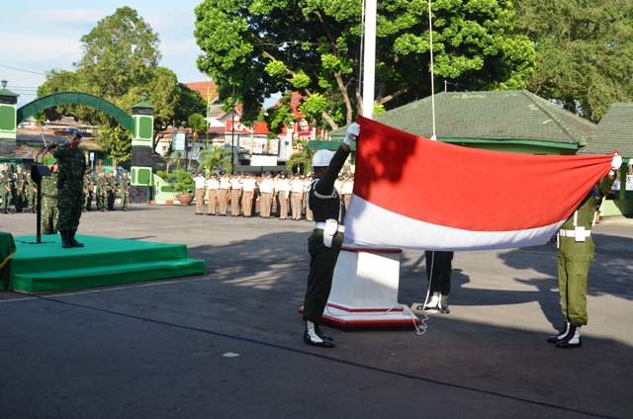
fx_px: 737
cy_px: 210
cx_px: 316
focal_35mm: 42
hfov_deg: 46.5
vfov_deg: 31.8
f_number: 8
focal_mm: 28
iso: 200
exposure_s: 1/250
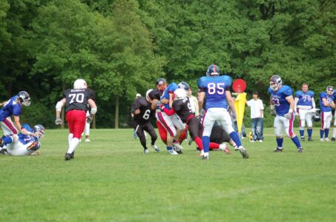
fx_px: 1537
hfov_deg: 12.5
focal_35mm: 165
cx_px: 168
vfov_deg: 8.3
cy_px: 111
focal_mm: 110
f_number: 4.2
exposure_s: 1/800
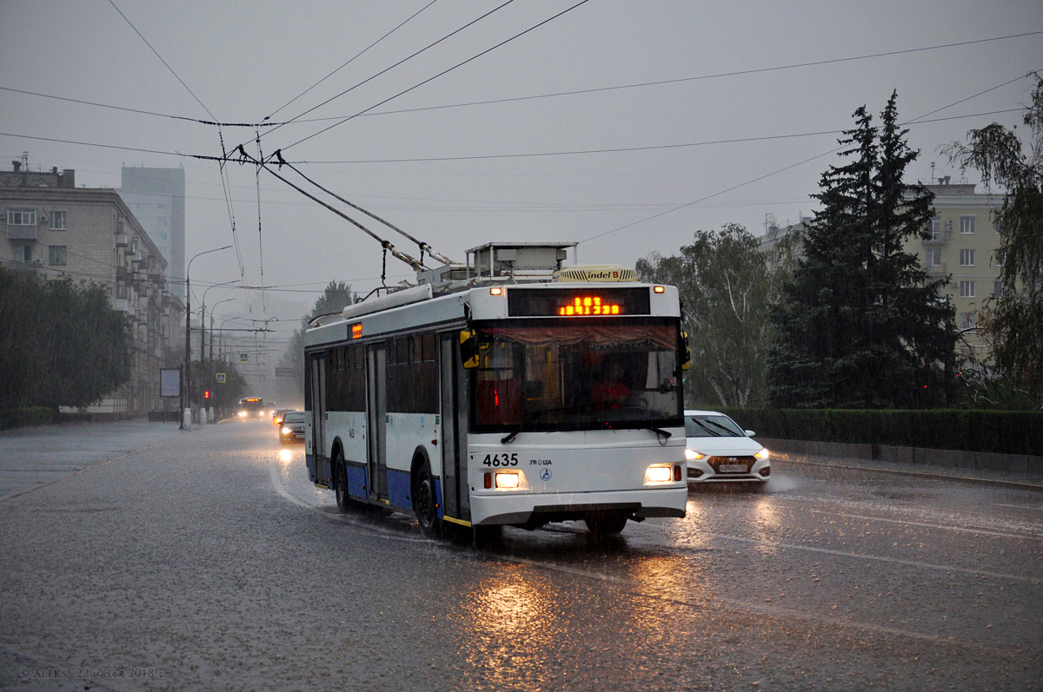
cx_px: 522
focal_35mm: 63
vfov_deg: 21.5
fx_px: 1823
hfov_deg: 31.9
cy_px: 346
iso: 720
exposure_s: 1/125
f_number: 4.8
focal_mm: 42
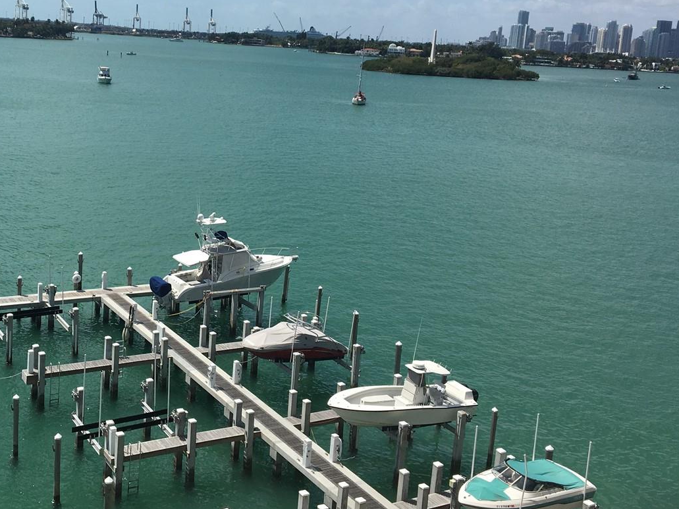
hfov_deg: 41.4
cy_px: 182
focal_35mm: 45
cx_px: 213
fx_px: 883
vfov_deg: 32.0
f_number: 2.2
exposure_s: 1/3077
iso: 25
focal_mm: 4.15
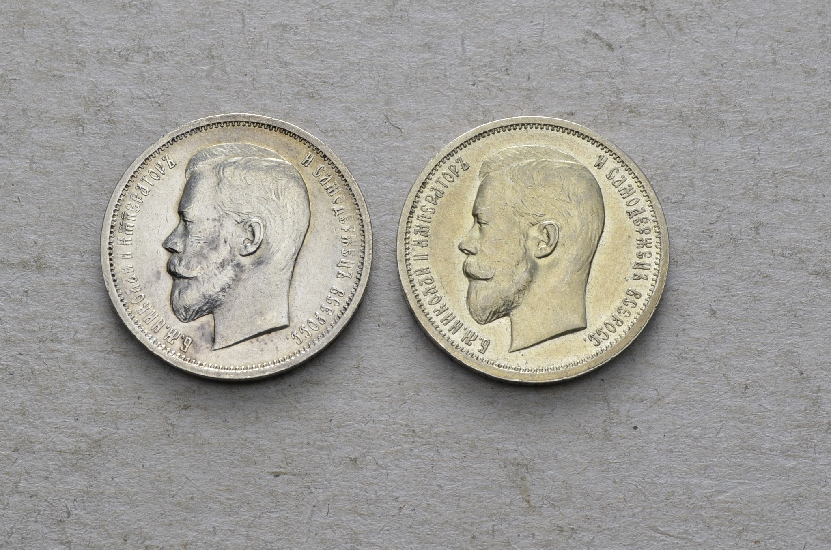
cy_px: 259
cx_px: 396
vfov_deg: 16.4
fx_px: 1912
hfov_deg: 24.5
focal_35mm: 83
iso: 400
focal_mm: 46
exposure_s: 1/250
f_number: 14
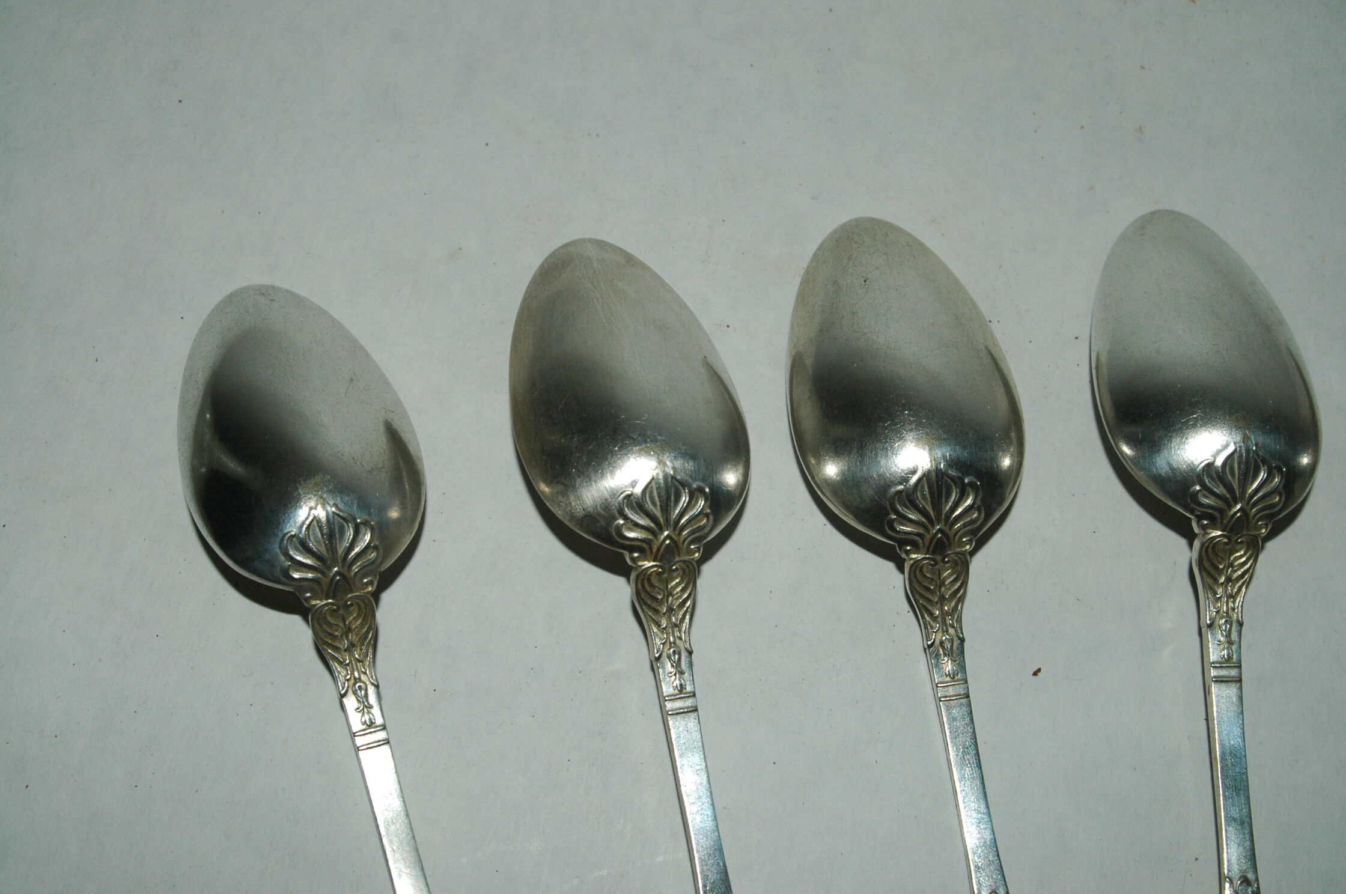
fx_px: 1737
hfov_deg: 42.4
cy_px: 447
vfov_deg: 28.9
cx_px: 673
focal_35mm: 46
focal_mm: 31
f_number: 7.1
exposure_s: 1/125
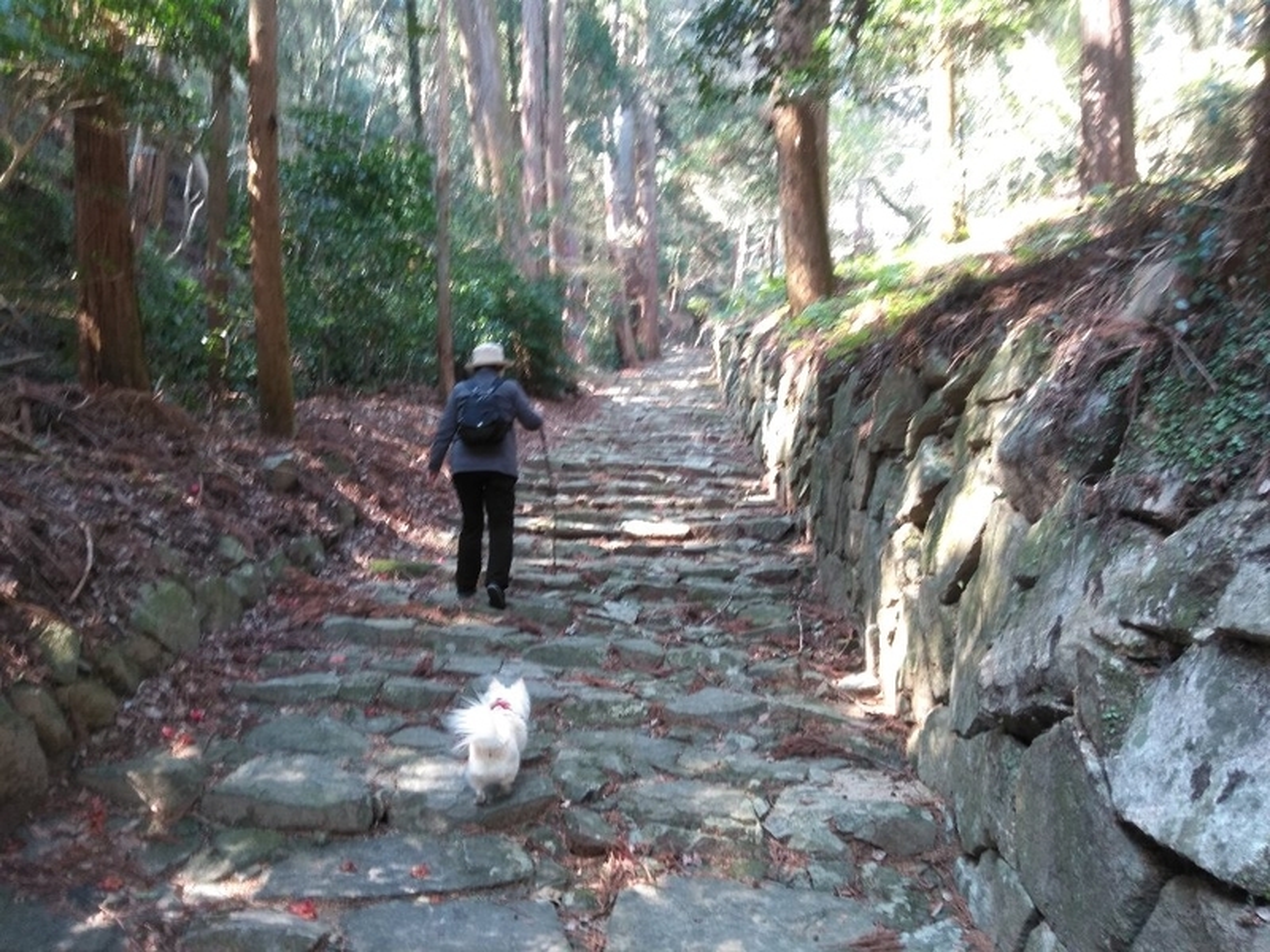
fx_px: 954
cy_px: 476
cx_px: 635
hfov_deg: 67.3
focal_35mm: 26
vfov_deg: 53.1
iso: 84
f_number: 2.2
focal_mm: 3.46
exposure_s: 1/30
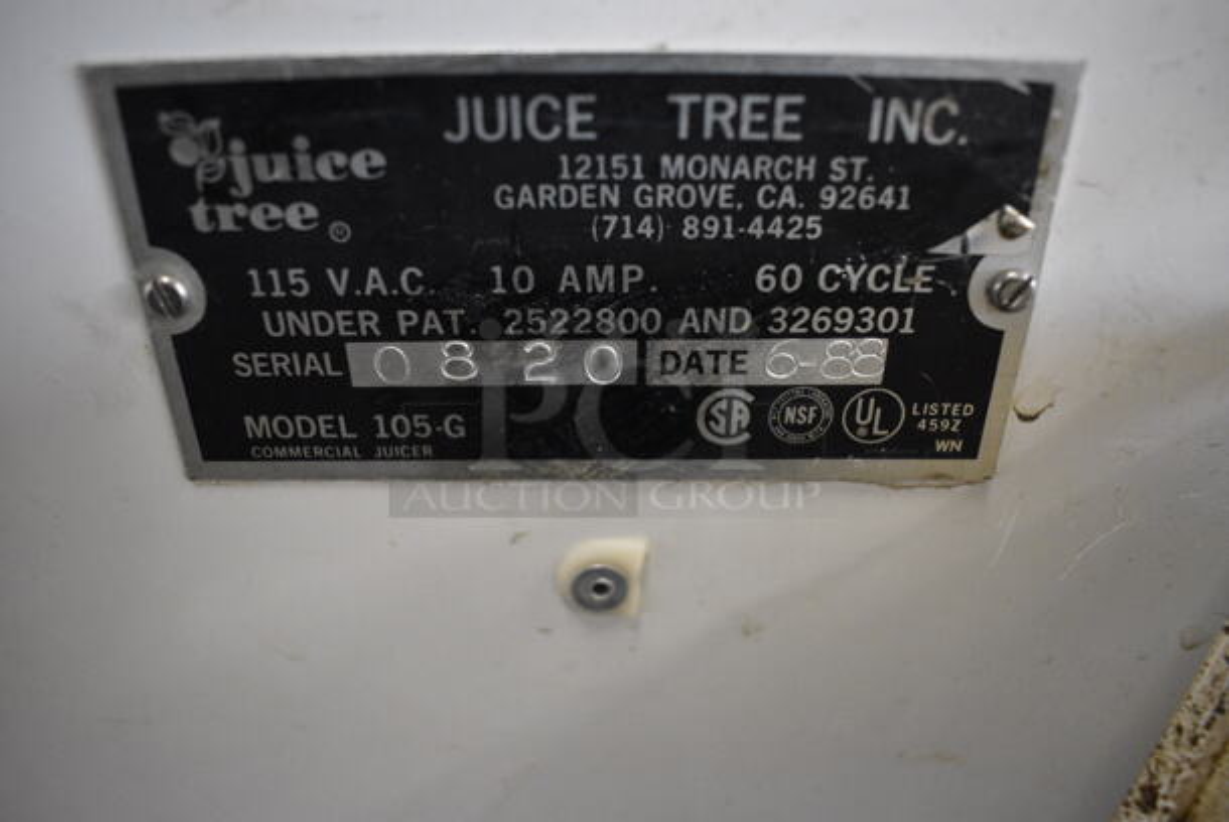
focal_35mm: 27
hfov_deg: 67.3
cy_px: 411
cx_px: 614
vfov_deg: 48.0
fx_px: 923
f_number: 3.5
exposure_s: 1/125
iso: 3200
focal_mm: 18
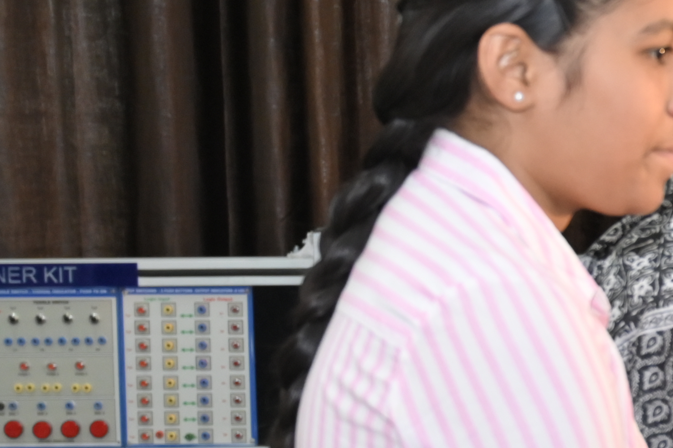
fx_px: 3214
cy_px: 356
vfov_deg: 8.0
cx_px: 1210
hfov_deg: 11.1
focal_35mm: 172
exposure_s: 1/160
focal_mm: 42
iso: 1250
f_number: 4
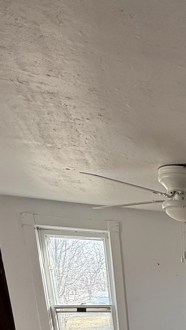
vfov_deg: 40.2
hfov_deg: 26.5
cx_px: 249
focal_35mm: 37
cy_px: 386
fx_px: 325
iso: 100
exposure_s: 1/99
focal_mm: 2.22
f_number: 2.2
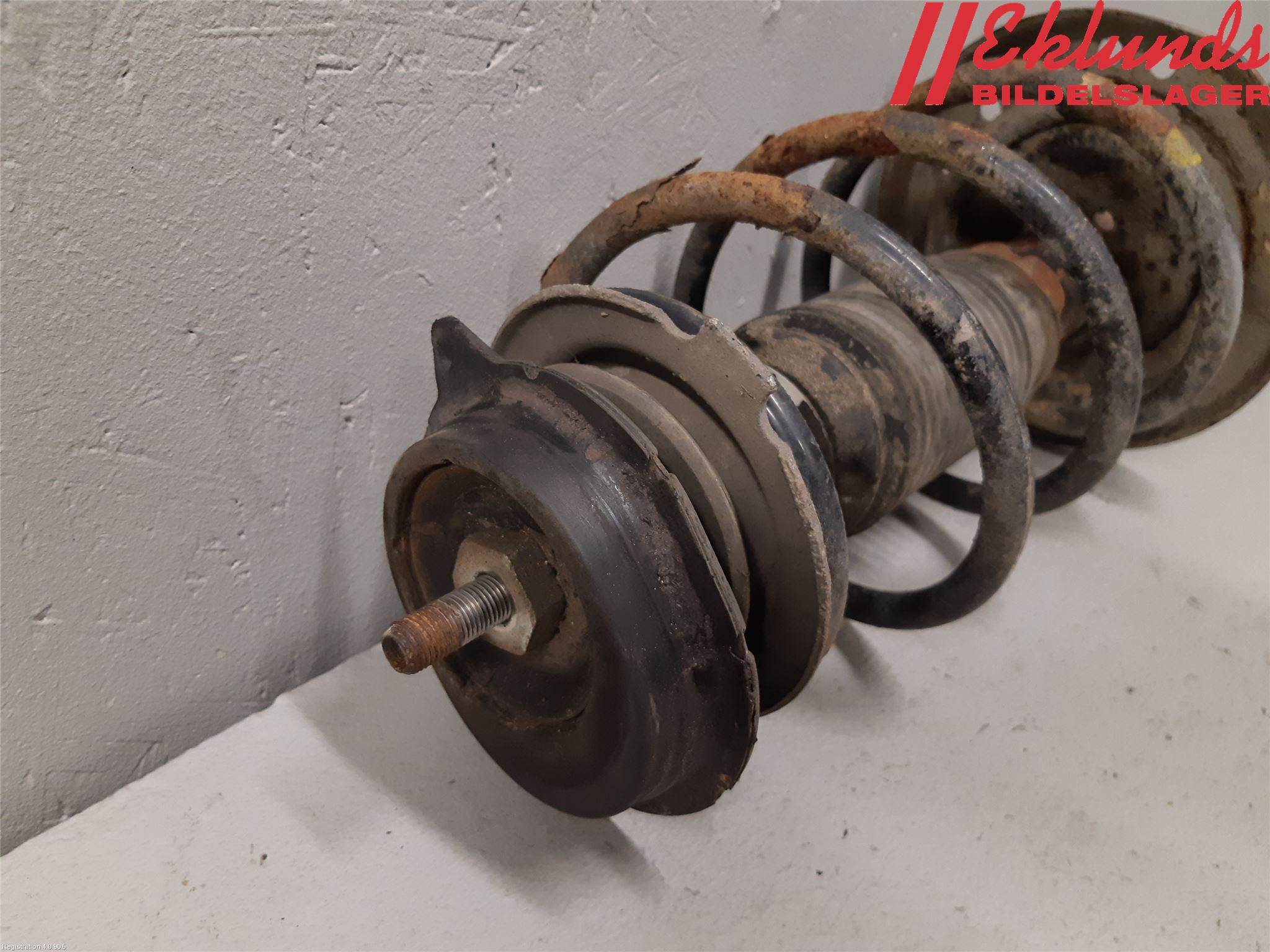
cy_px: 476
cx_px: 635
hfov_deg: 67.3
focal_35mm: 26
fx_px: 954
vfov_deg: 53.1
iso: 160
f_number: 1.7
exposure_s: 1/50
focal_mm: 3.93
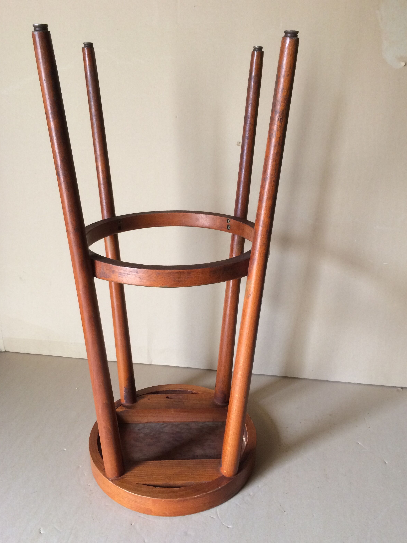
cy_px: 267
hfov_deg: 46.8
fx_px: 470
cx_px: 204
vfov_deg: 60.0
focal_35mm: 30
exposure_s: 1/33
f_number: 2.2
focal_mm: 4.15
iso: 80
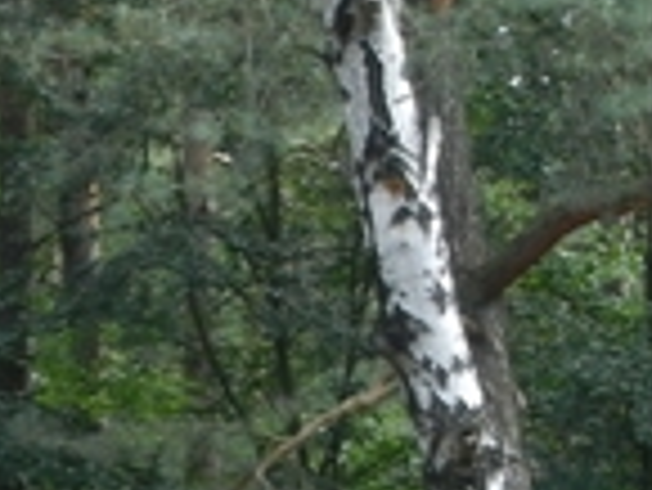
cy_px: 913
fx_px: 9576
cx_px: -405
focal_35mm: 508
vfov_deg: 2.9
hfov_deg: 3.9
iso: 320
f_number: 5.1
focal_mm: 22.2
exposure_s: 1/250
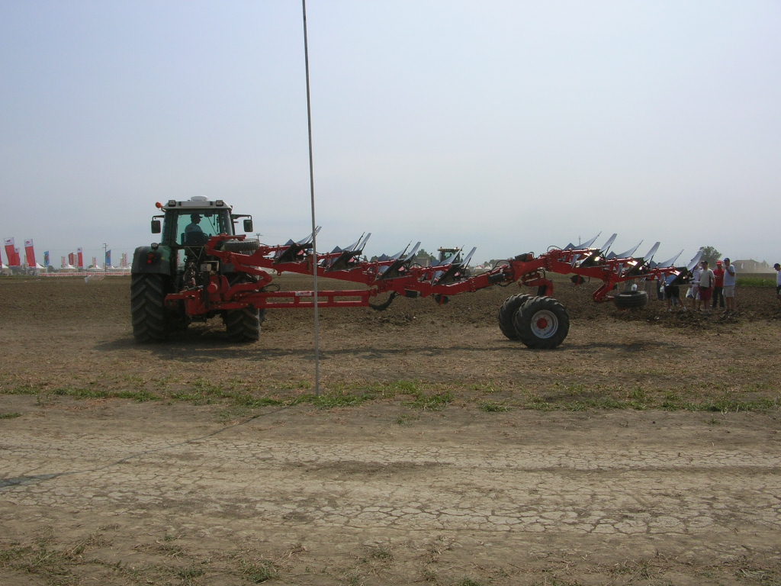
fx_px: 790
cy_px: 293
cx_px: 390
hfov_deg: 52.6
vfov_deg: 40.7
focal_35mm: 35
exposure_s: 1/638
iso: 50
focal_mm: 5.8
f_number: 5.6
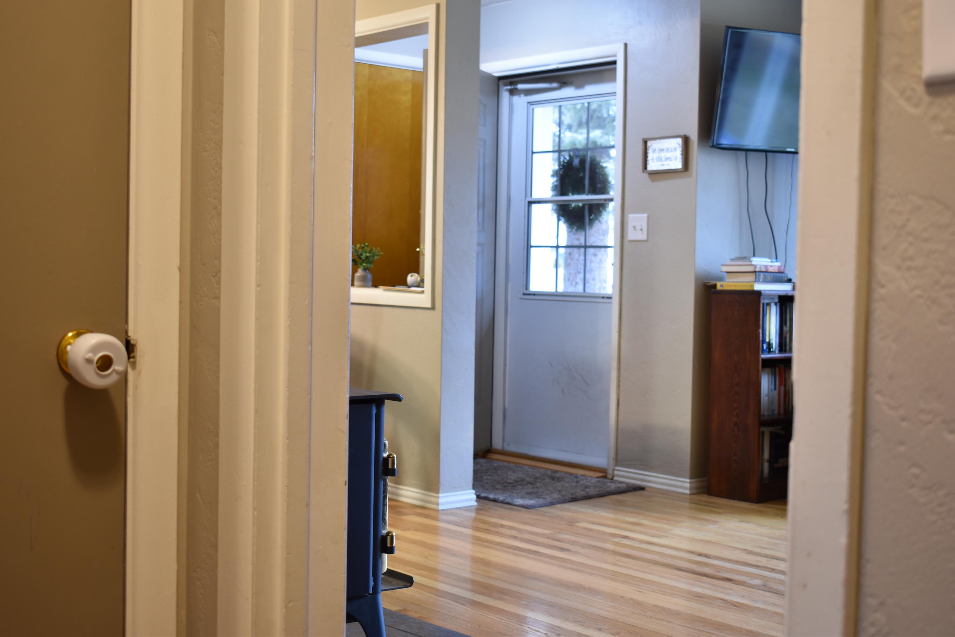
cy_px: 318
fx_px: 1273
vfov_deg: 28.1
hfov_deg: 41.1
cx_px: 478
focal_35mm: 48
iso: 250
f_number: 4.5
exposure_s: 1/5
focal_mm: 32
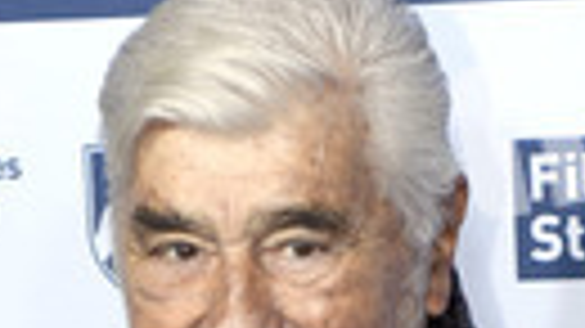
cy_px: 786
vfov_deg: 5.2
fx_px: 3504
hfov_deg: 9.5
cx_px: 274
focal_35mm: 226
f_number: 4
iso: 800
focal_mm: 70
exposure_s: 1/400
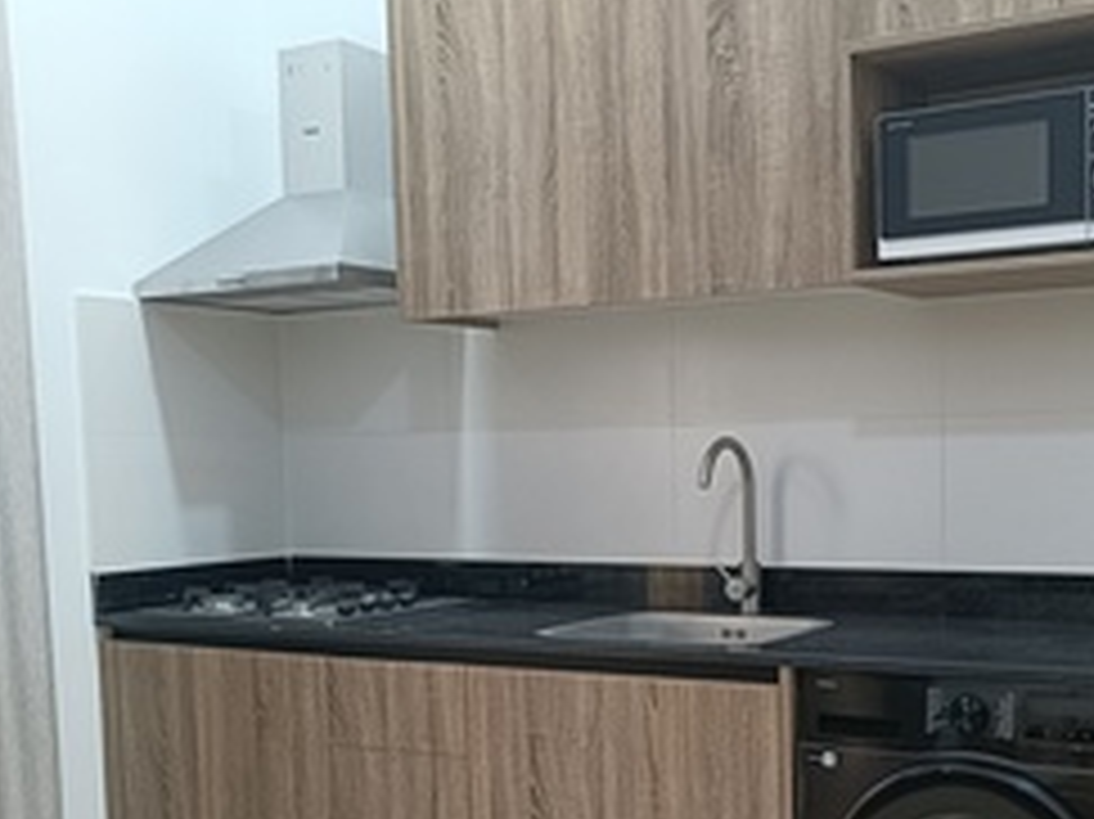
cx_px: 651
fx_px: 1485
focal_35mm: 47
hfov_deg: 40.3
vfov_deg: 30.4
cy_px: 592
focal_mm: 4.7
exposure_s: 1/50
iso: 1040
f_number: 1.7
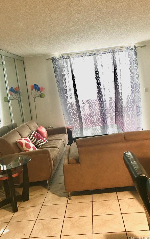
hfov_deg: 40.6
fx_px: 203
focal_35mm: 31
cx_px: 74
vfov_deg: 61.2
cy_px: 120
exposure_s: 1/15
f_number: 2.2
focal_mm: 4.15
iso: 50
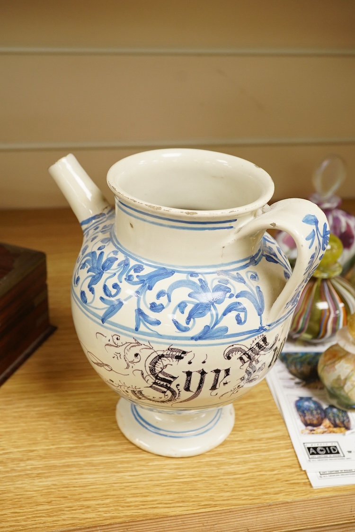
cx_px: 178
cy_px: 266
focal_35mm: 45
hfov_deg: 29.9
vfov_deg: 43.6
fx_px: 666
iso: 2000
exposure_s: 1/125
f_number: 9
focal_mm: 30
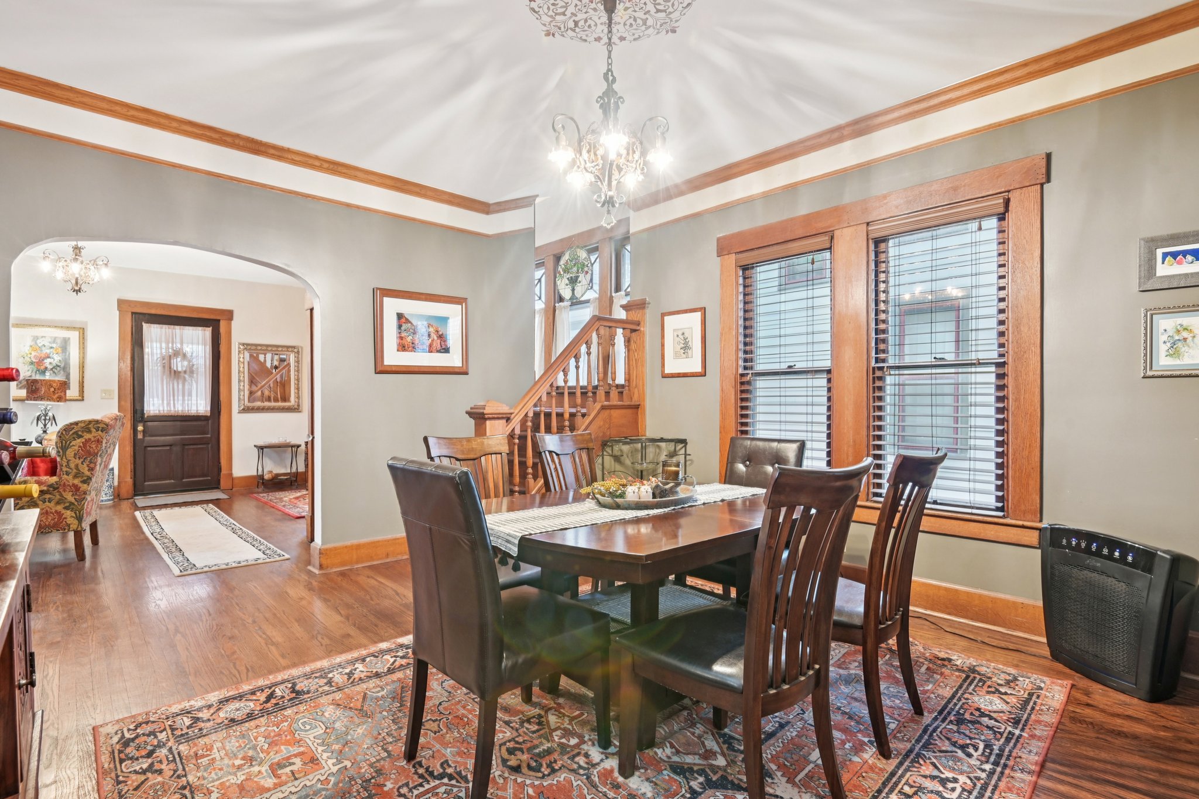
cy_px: 400
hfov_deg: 96.7
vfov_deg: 73.7
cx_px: 600
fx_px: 533
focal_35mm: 16
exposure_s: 1/2
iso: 400
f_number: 8
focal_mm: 16
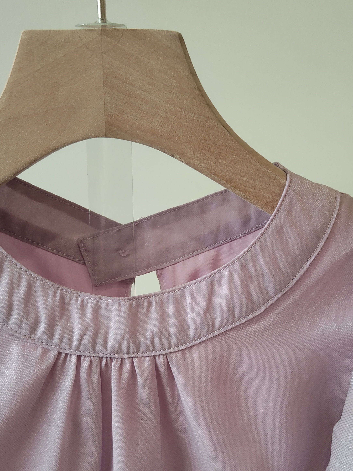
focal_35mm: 42
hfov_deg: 34.3
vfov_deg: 44.7
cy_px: 265
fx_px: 571
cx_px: 207
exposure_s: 1/33.3
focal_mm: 4.15
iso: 192
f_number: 1.8
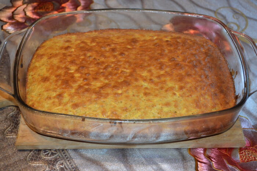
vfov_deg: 22.6
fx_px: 428
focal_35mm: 60
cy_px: 86
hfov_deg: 33.4
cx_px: 128
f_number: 5.3
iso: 1800
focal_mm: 40
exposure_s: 1/60
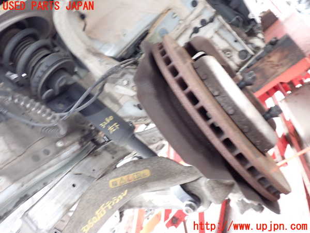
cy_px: 116
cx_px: 155
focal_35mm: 30
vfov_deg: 46.8
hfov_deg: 60.0
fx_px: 269
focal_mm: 5.4
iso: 640
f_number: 2.3
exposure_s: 1/30
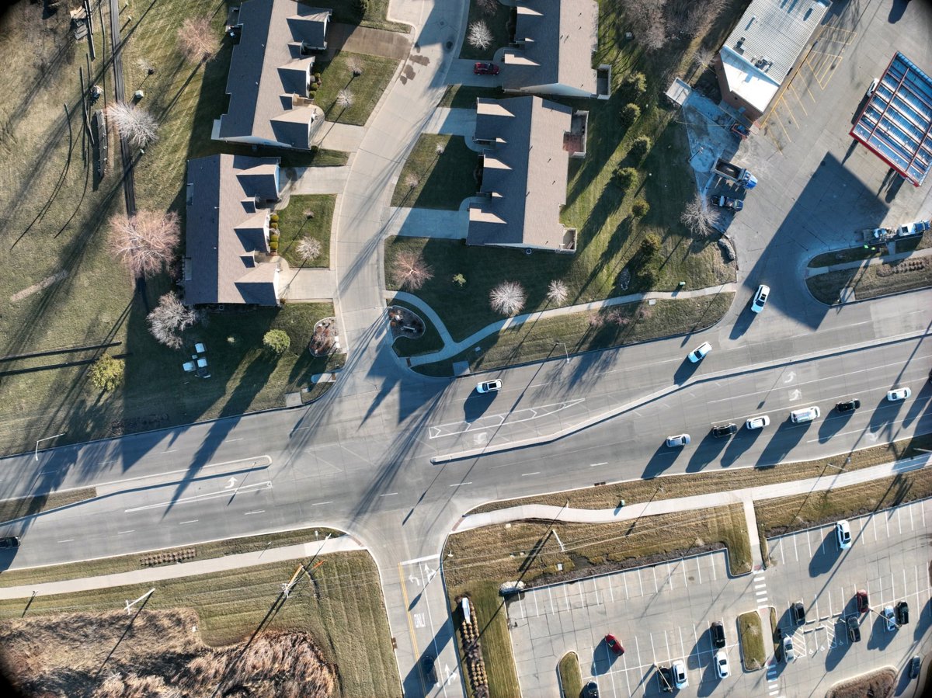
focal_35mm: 24
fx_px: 646
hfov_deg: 71.6
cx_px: 466
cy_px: 349
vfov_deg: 56.8
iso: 150
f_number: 2.8
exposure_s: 1/500
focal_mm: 12.29
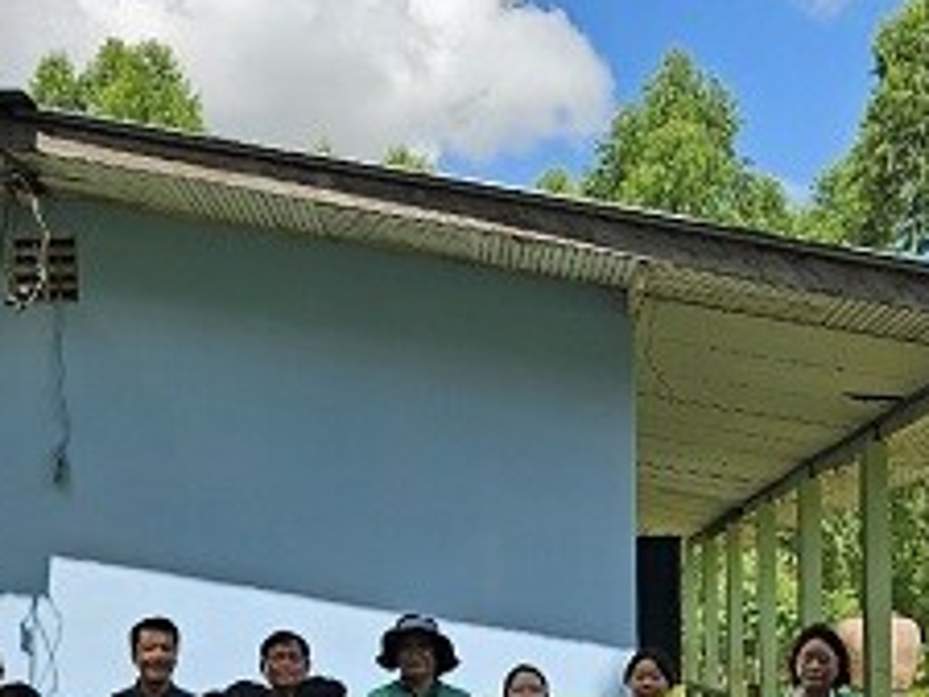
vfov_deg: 22.3
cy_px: 652
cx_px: 483
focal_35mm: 64
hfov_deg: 30.2
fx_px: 1719
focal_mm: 5
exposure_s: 1/2828
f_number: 1.8
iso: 50
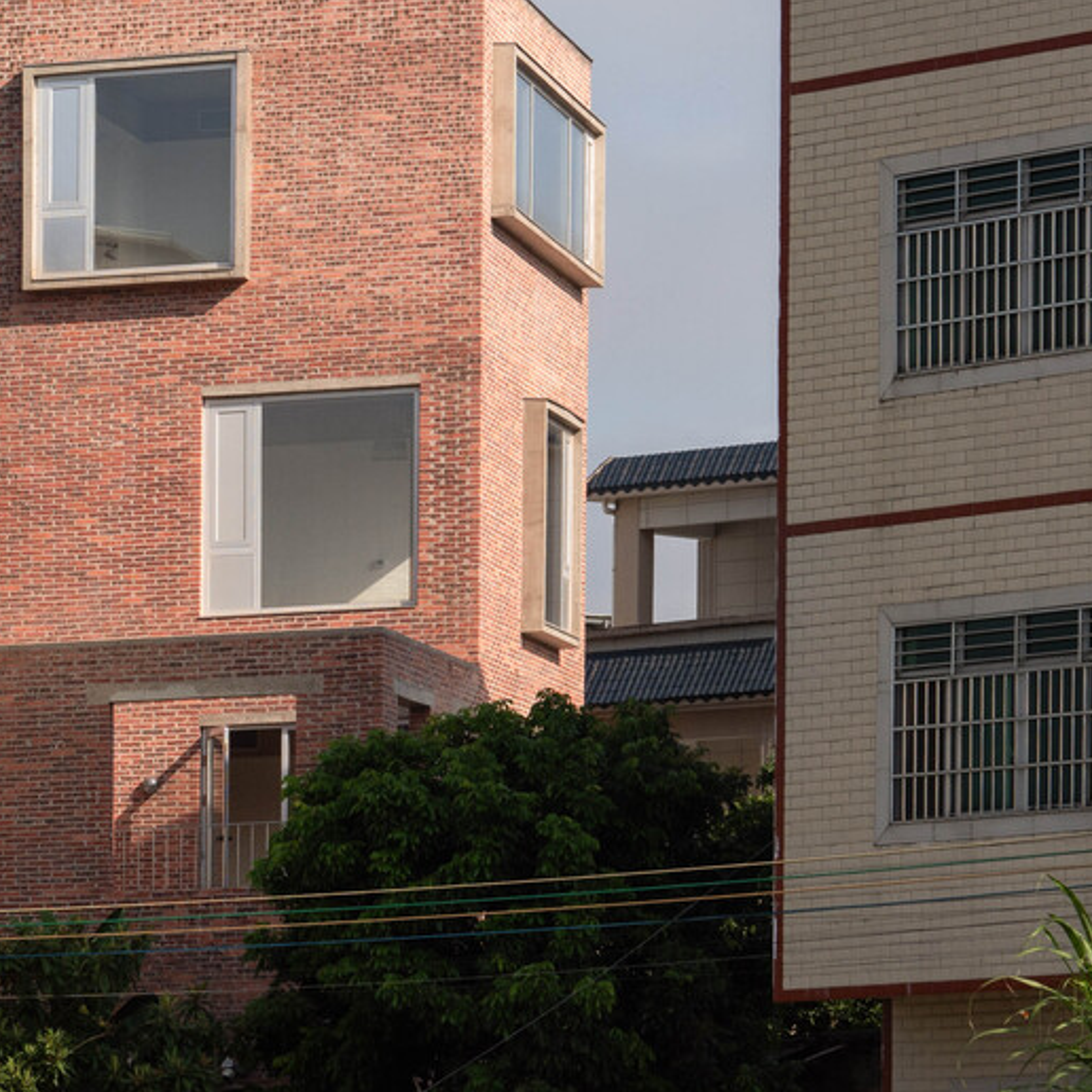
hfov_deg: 9.0
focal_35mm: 193
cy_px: 423
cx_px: -201
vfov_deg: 9.1
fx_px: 6876
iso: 100
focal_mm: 58.5
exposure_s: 1/400
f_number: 10
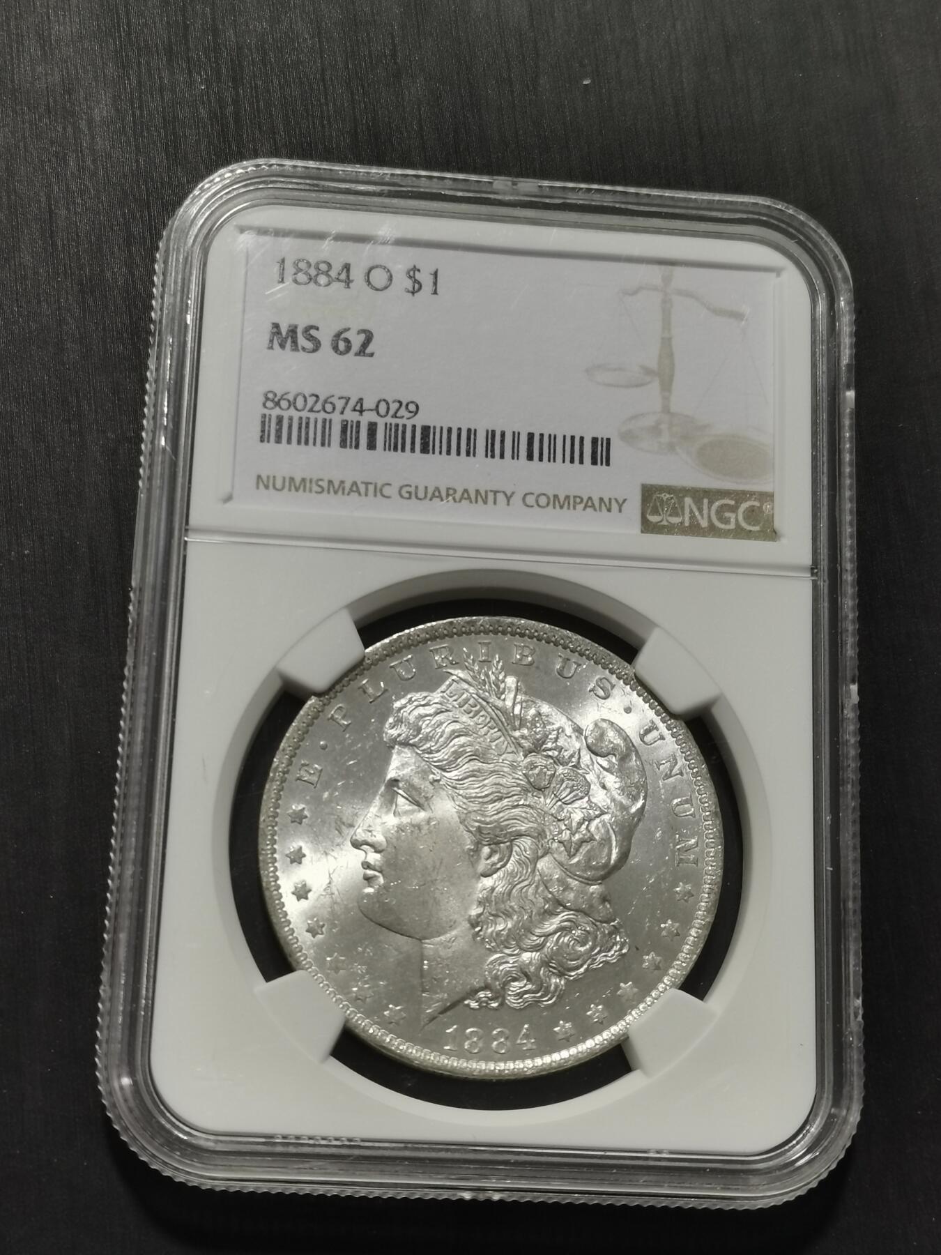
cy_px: 628
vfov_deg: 31.7
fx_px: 2211
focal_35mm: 61
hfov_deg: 24.0
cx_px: 470
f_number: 1.8
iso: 64
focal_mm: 5.58
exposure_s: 1/100
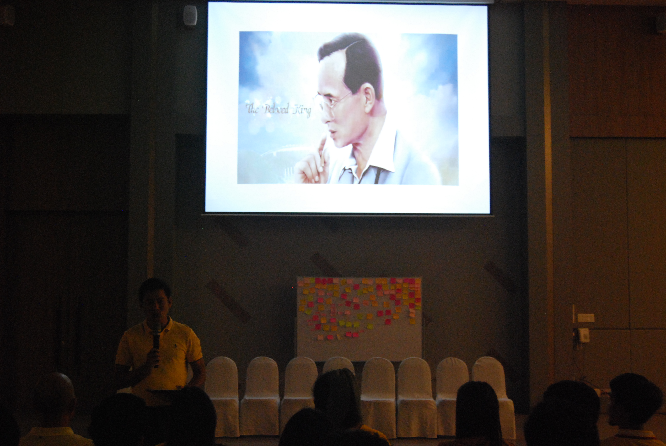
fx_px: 945
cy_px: 223
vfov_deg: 26.6
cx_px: 333
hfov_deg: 38.8
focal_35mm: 51
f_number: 4.5
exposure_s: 1/30
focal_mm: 34
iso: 1600
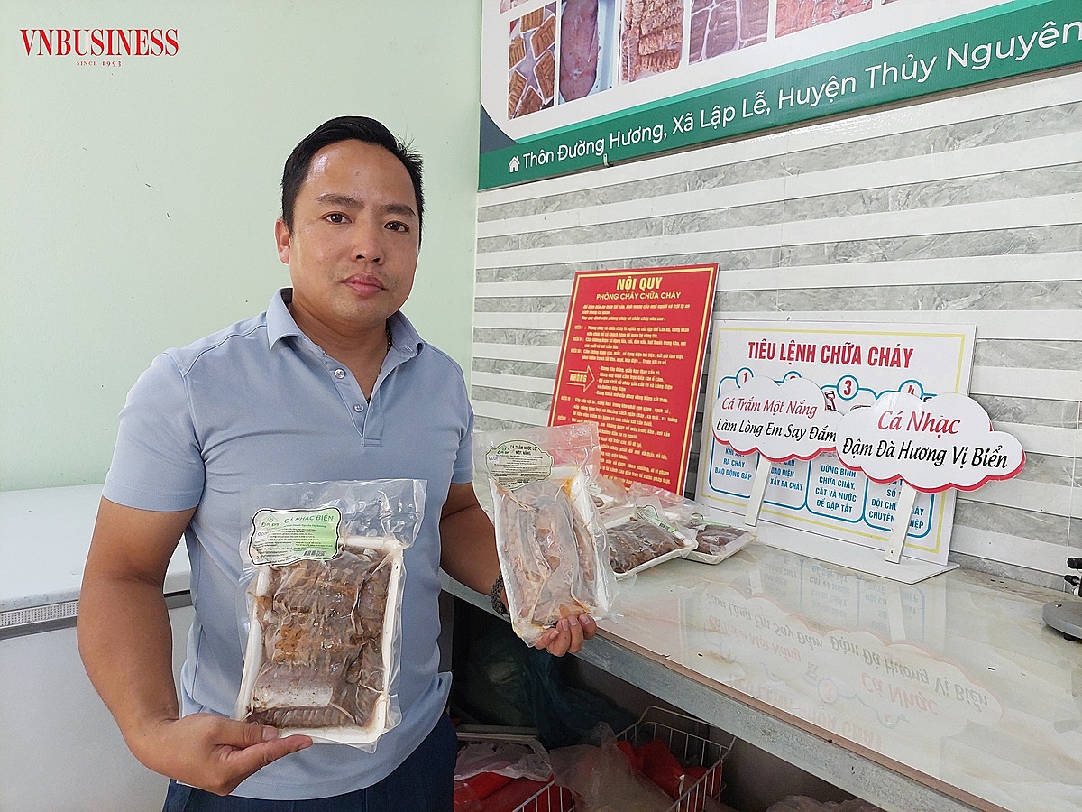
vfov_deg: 54.9
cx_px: 541
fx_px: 781
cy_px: 406
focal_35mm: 25
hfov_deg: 69.4
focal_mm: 5.23
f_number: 1.8
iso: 250
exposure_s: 1/120
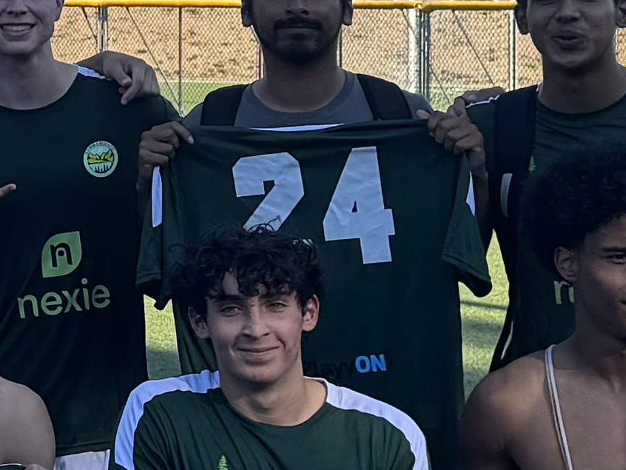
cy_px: -8
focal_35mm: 162
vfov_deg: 9.1
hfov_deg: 11.3
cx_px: -540
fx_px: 2930
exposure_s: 1/1980
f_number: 1.78
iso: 80
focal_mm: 6.76
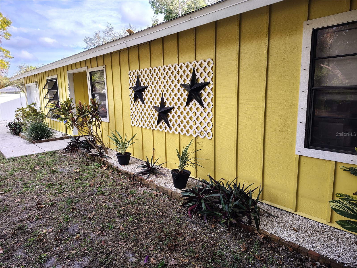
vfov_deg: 56.8
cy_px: 134
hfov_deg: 71.6
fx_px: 248
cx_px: 178
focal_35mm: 24
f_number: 1.8
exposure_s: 1/153
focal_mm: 5.56
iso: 100
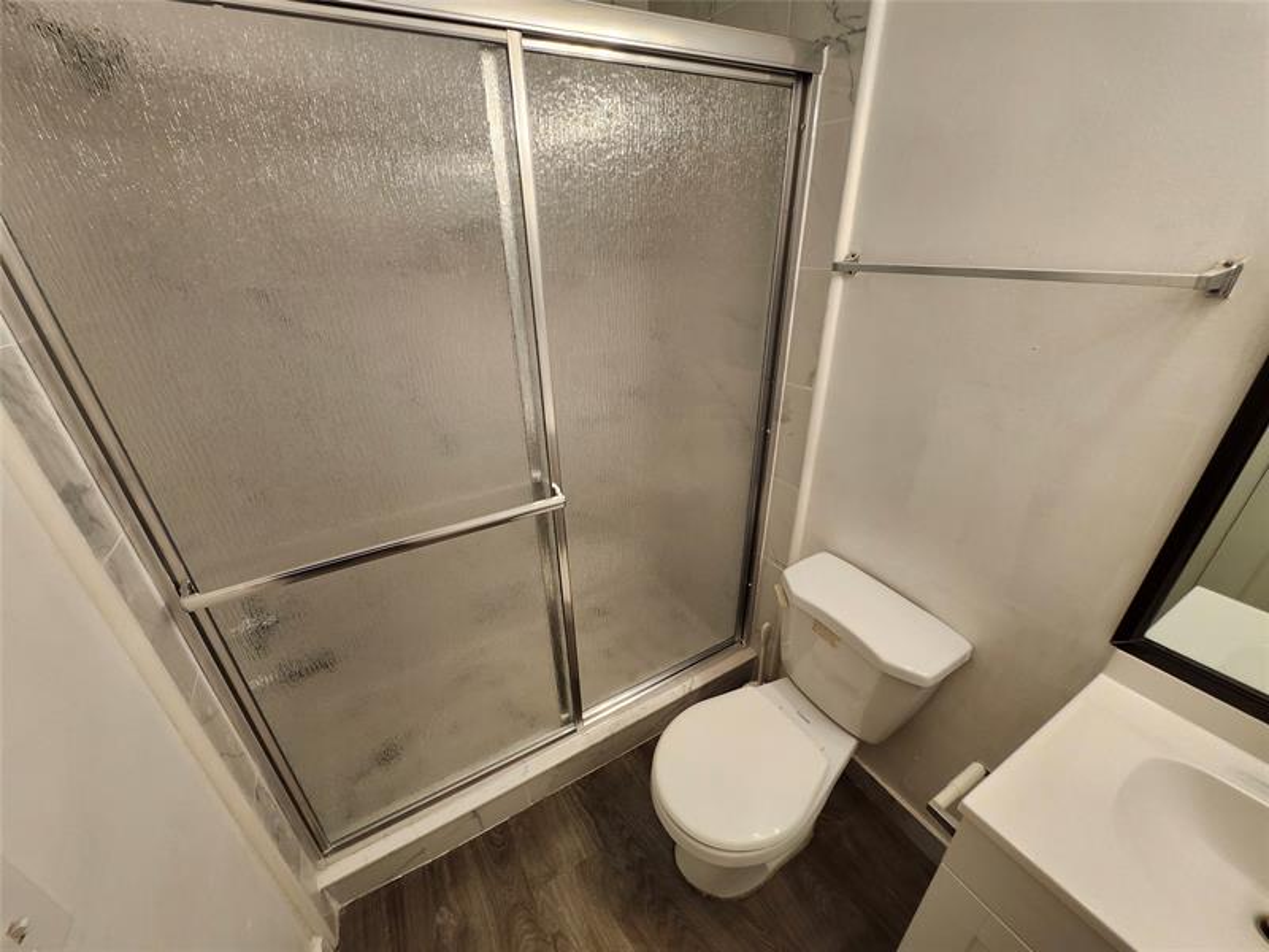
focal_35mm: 13
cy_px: 476
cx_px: 634
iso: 80
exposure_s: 1/60
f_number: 2.2
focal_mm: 1.74
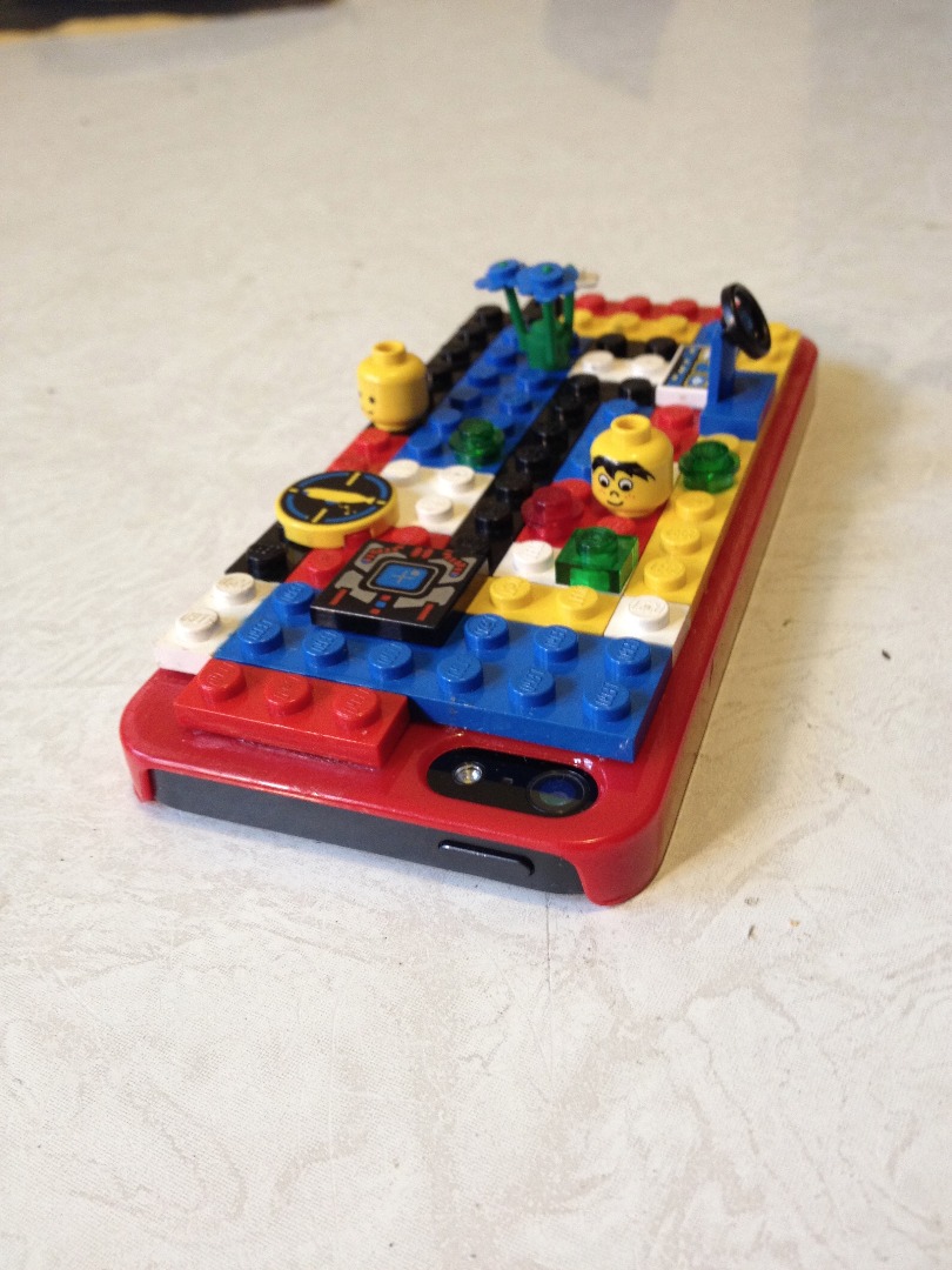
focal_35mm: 35
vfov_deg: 52.6
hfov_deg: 40.7
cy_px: 635
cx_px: 476
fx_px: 1283
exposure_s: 1/20
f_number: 2.4
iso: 125
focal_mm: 4.28
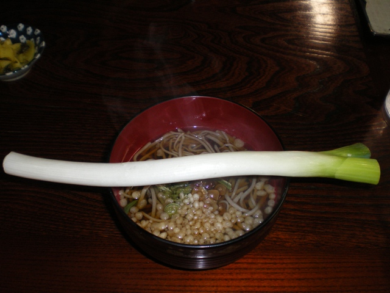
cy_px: 146
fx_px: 428
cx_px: 195
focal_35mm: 38
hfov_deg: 49.0
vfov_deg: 37.7
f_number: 3.1
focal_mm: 6.3
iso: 200
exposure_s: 1/50
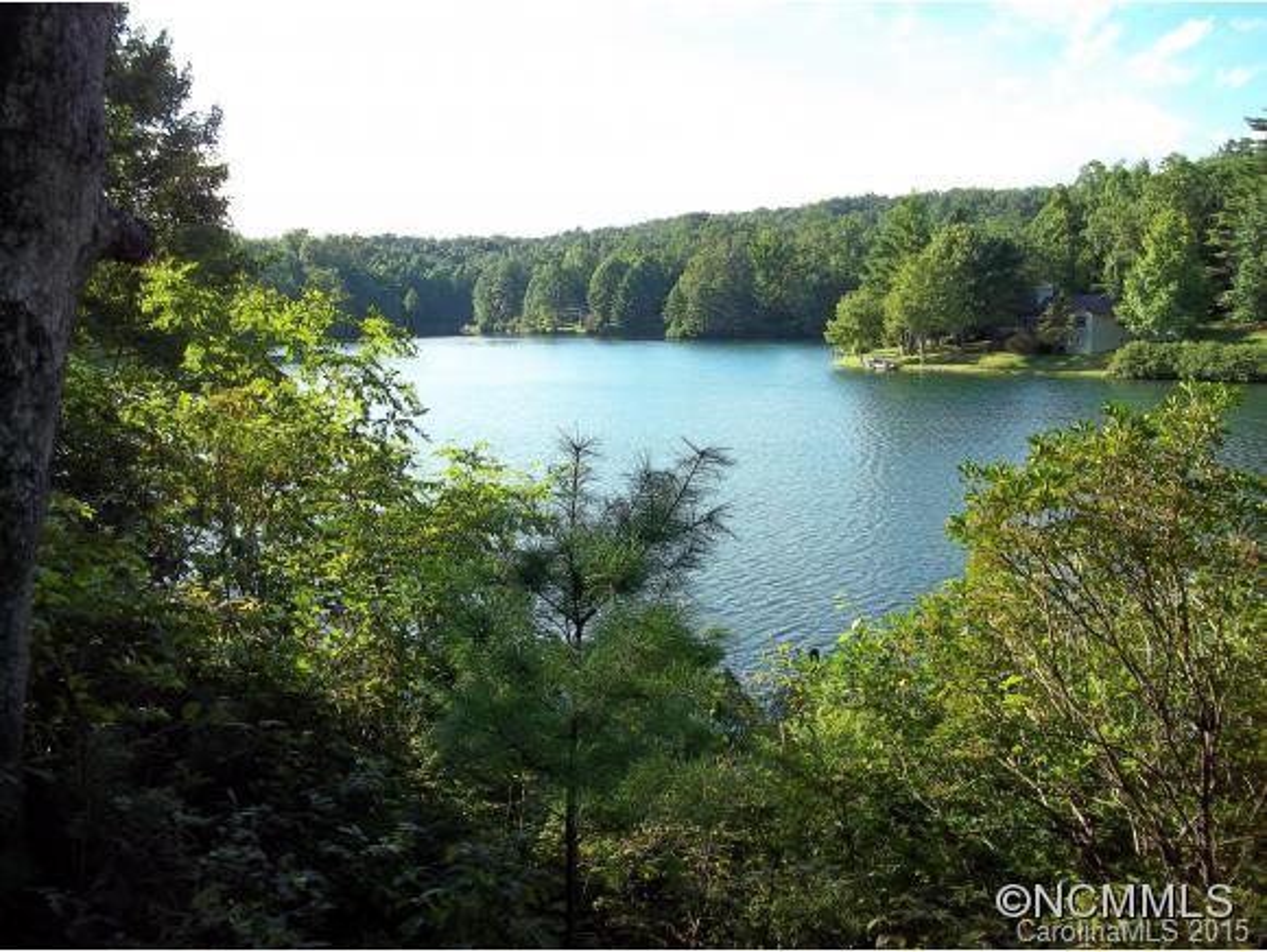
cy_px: 476
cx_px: 634
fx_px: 1172
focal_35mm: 32
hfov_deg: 56.8
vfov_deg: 44.2
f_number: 2.9
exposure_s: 1/500
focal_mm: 5.7
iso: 80
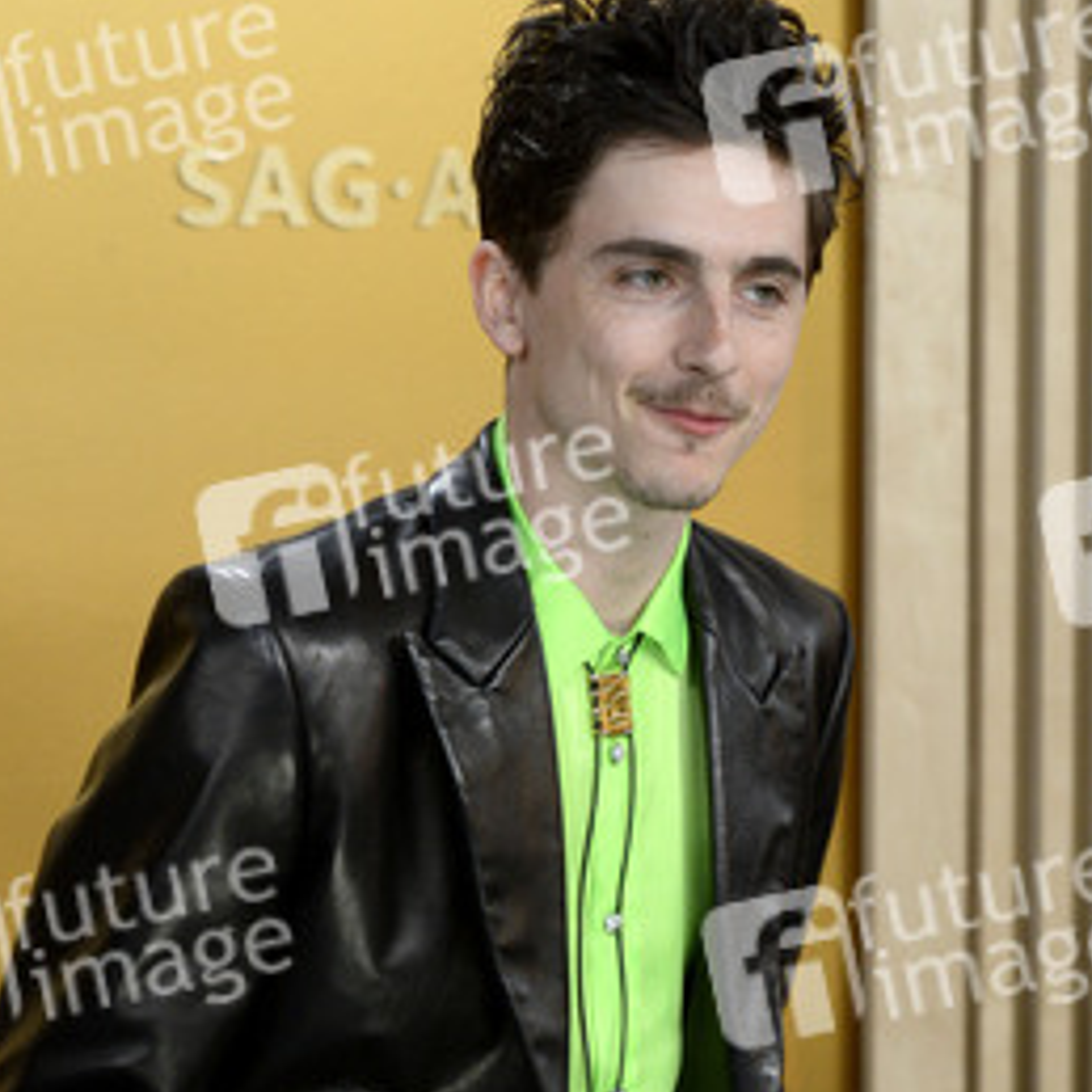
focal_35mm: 147
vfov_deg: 11.9
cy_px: 738
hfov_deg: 11.9
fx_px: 5246
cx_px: 538
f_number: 6.3
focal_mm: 112
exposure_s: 1/250
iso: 2500
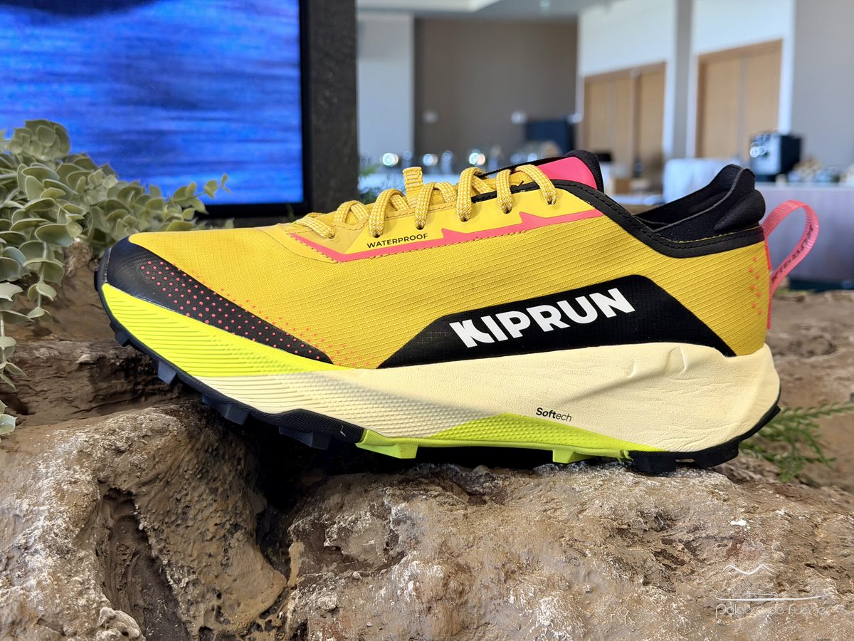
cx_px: 427
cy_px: 320
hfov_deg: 39.7
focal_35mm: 48
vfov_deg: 30.3
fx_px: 1184
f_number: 1.78
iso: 160
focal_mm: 6.76
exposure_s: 1/50
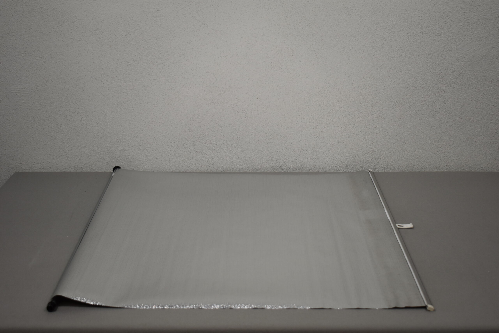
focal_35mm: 57
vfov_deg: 23.8
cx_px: 250
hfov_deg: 35.1
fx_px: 790
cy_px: 166
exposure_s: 1/250
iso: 400
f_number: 4.8
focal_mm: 38
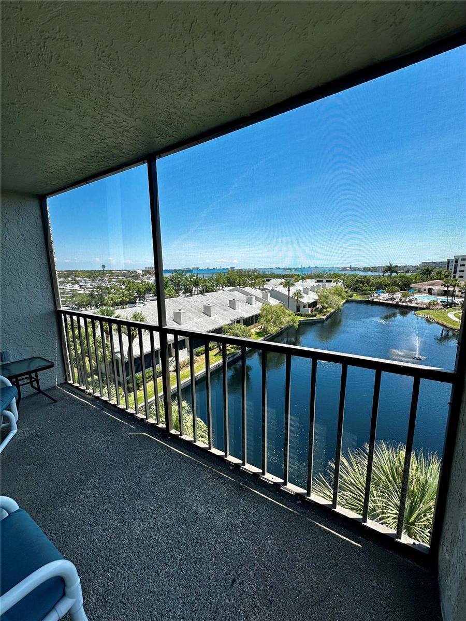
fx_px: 251
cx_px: 233
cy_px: 310
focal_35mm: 14
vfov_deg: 102.1
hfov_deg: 85.7
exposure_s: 1/955
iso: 50
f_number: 2.2
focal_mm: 2.22
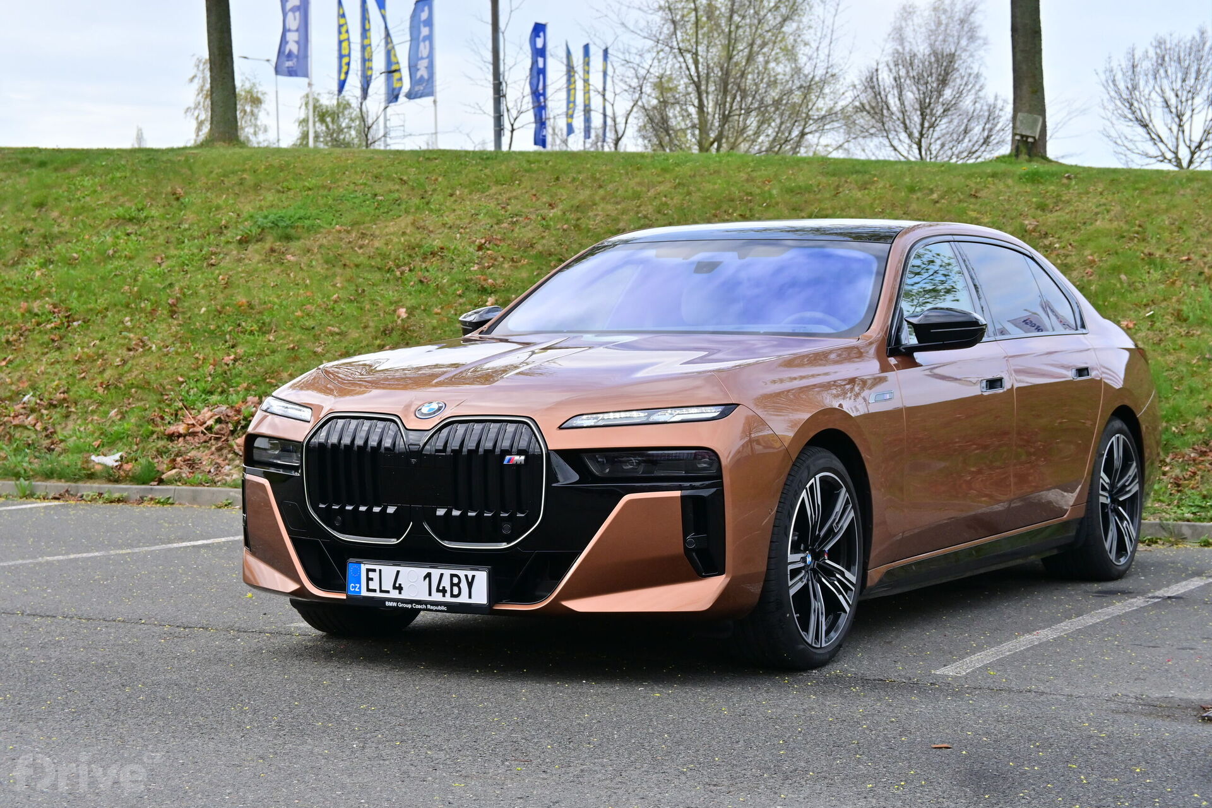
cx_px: 606
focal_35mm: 75
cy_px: 404
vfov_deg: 18.2
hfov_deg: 27.0
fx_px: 2525
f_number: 6.3
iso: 400
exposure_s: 1/640
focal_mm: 50
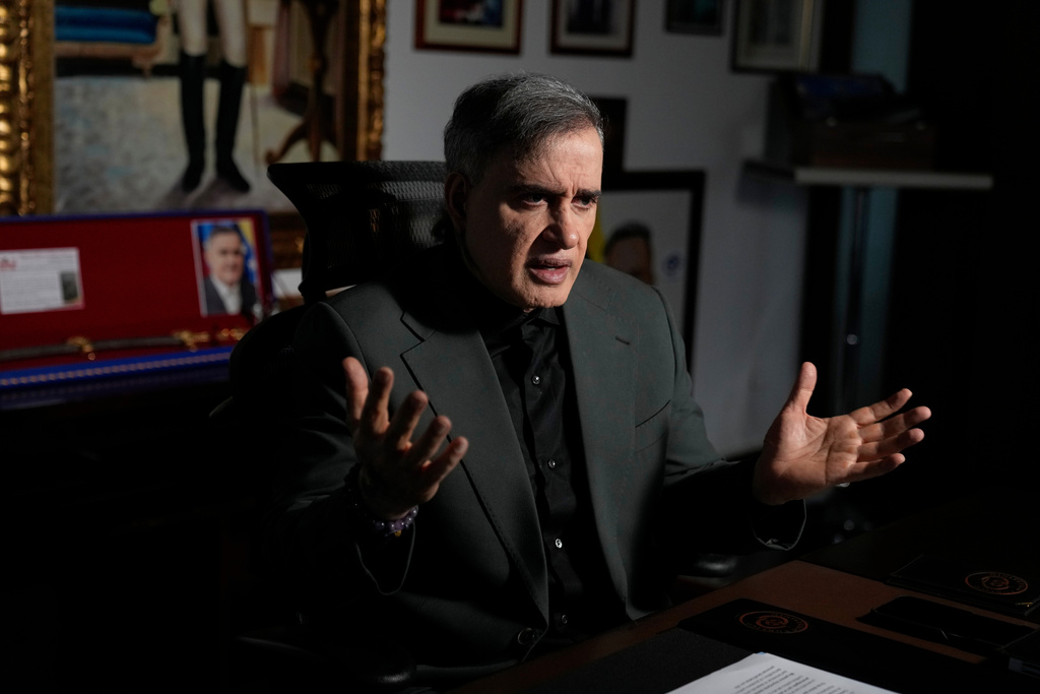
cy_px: 347
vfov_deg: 26.0
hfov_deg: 38.2
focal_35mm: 52
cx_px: 520
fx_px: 1502
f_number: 2.8
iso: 2000
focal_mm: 52
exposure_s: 1/160
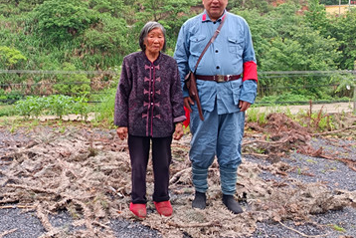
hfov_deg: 42.9
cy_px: 54
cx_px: 112
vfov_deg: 29.3
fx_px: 445
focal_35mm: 45
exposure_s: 1/100
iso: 129
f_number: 1.75
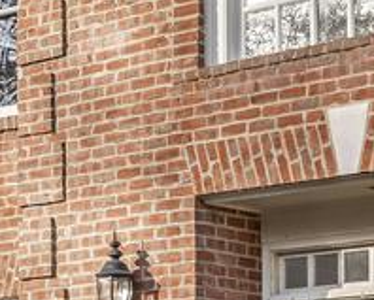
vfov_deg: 10.2
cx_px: 210
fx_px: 1600
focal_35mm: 144
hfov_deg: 13.3
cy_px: 511
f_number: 8
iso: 100
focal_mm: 21.2
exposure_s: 1/30
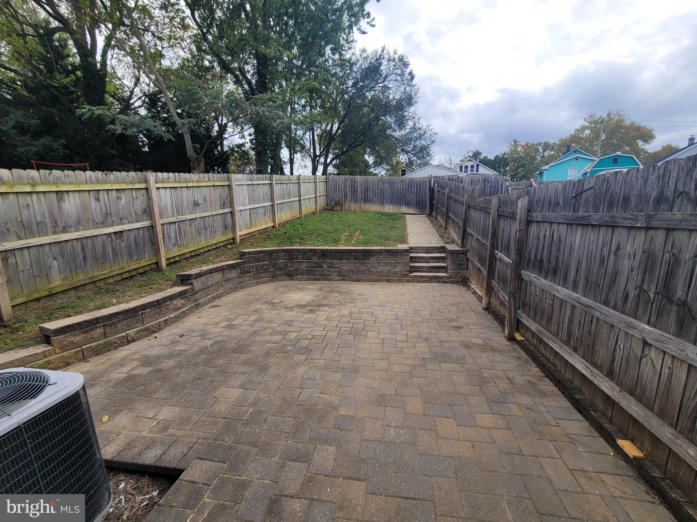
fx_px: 262
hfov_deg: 106.2
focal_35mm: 13
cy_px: 261
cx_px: 348
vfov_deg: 89.9
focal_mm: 2.2
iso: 50
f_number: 2.2
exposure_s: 1/270
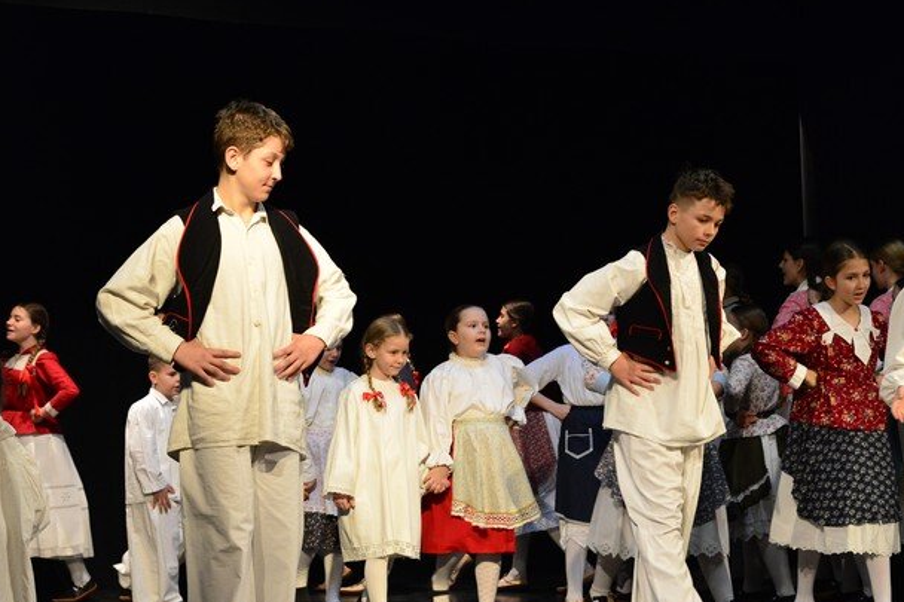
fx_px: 1908
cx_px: 517
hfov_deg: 26.6
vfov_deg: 17.9
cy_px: 351
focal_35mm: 76
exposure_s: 1/160
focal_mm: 55
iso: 3200
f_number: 6.3
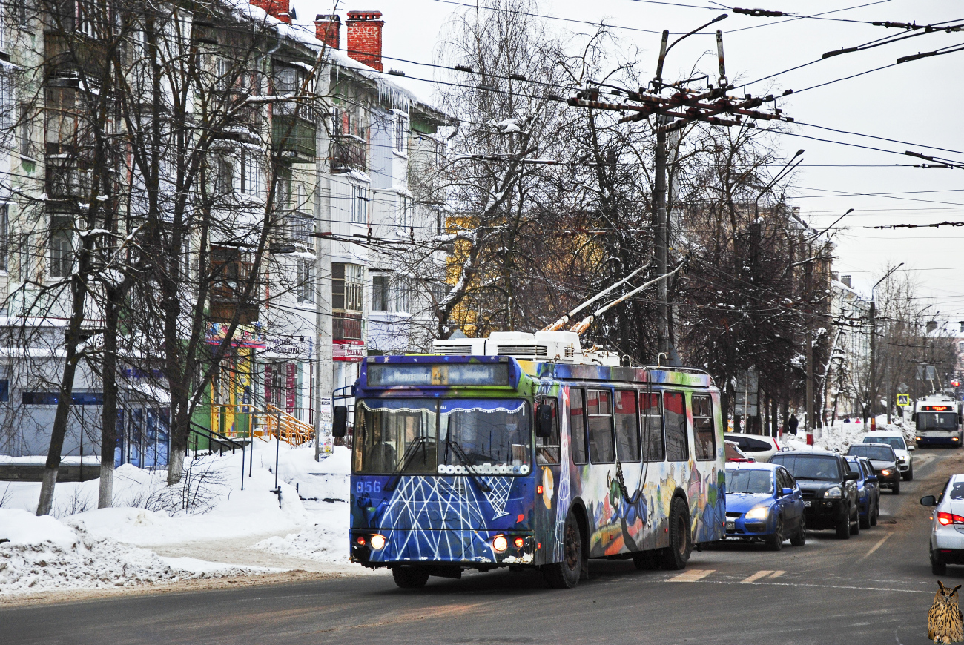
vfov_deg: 10.8
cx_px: 482
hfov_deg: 16.1
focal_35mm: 128
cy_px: 322
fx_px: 3418
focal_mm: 85
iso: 200
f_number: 5.6
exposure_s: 1/160
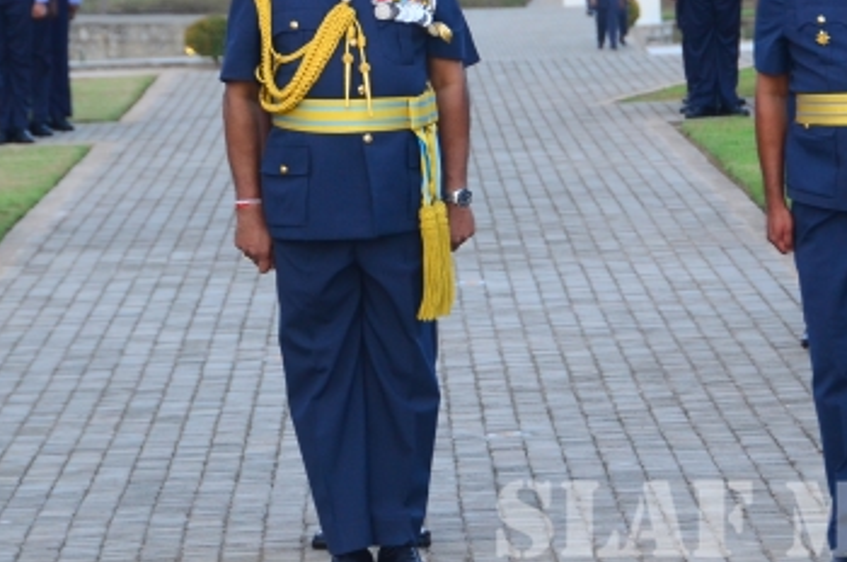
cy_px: 105
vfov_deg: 4.3
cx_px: 382
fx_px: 7398
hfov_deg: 6.6
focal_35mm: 315
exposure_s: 1/80
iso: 400
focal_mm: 105
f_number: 6.3
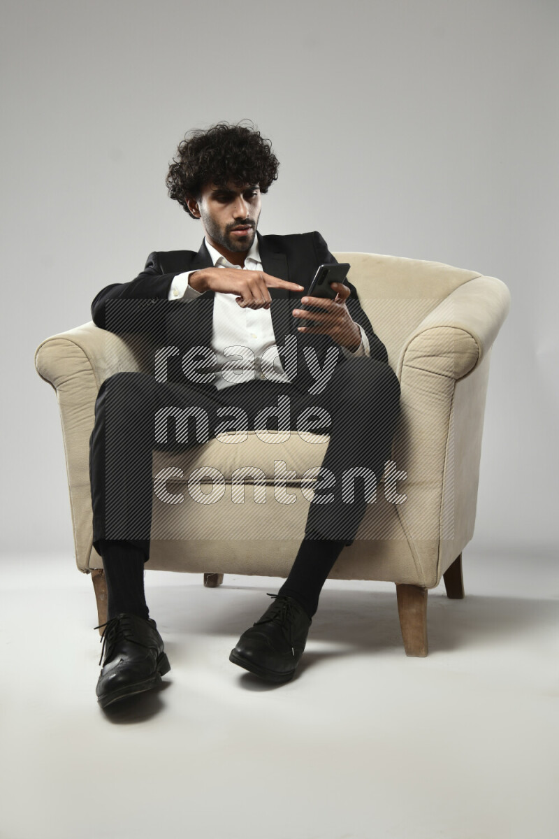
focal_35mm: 40
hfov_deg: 33.4
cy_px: 420
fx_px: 932
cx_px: 280
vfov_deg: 48.5
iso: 400
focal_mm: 40
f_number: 5.6
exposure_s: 1/125
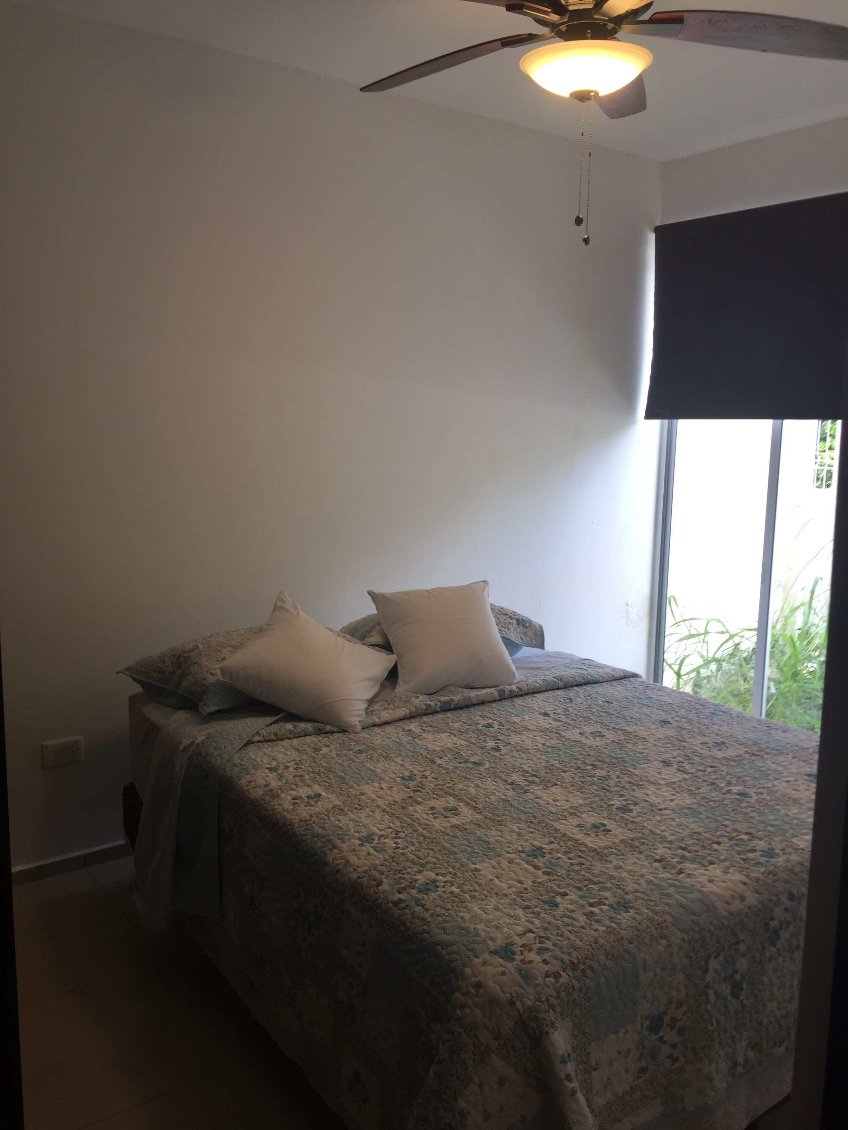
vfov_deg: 61.7
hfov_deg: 48.2
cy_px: 565
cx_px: 424
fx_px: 947
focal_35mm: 29
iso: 32
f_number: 2.2
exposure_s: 1/60
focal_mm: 4.15
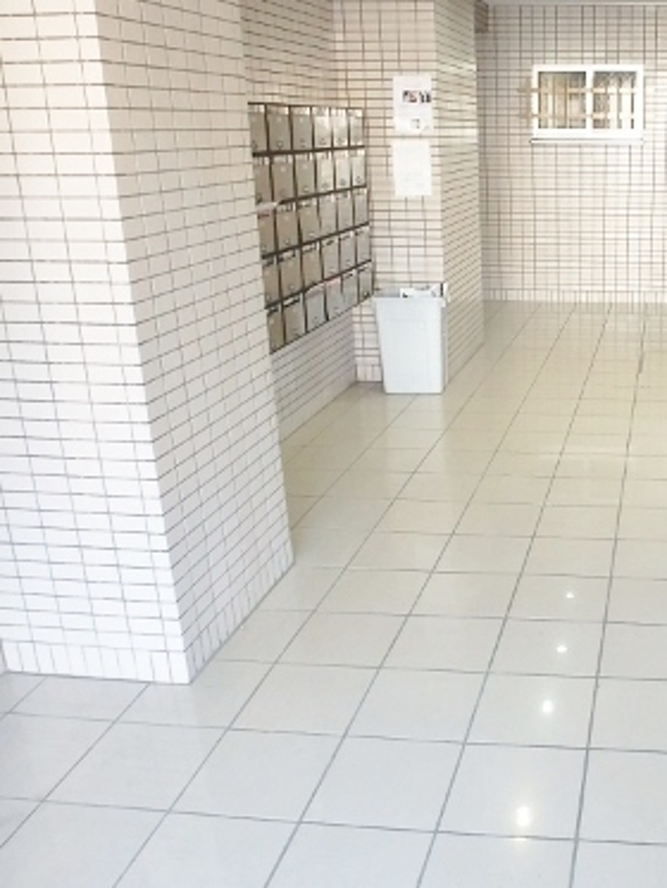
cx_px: 562
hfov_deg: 37.8
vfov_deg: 51.3
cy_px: 429
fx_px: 924
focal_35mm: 36
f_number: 3.5
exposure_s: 1/30
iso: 320
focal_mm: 3.7
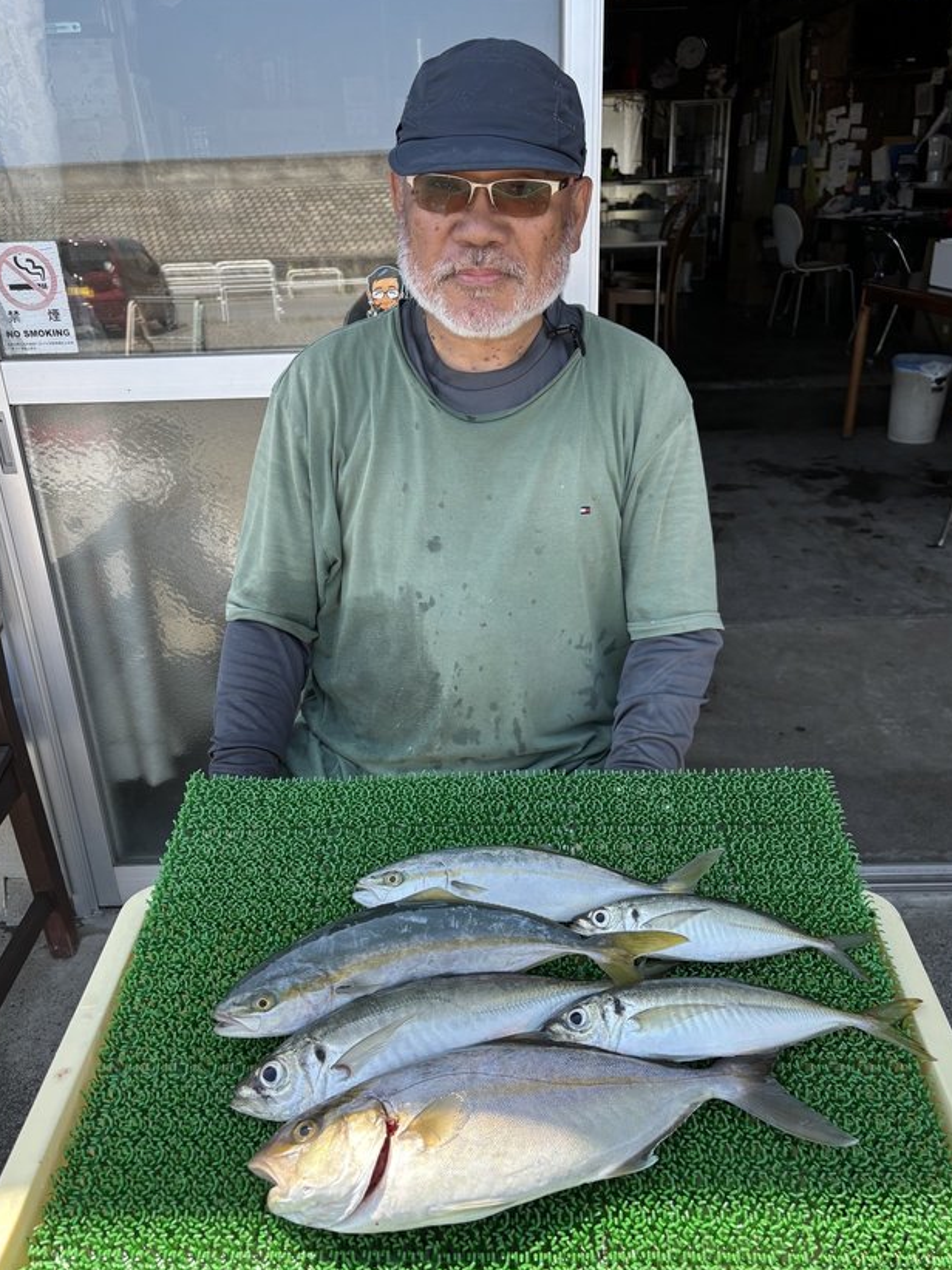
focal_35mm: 27
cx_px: 478
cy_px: 649
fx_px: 991
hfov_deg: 51.3
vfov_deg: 65.3
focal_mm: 5.96
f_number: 1.6
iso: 50
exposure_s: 1/510
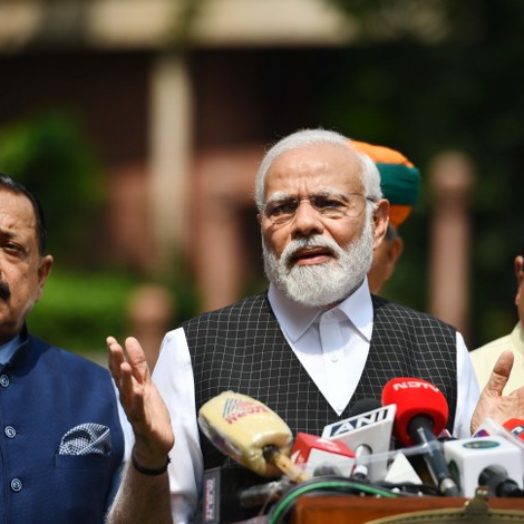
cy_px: 266
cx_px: 280
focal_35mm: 289
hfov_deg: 6.1
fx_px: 4949
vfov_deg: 6.1
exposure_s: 1/6400
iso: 160
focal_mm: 200
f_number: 3.2
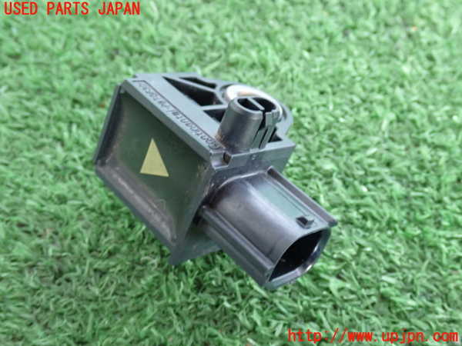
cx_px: 231
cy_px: 173
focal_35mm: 47
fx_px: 627
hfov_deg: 40.4
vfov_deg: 30.9
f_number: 4.5
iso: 800
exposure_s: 1/15
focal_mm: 8.4
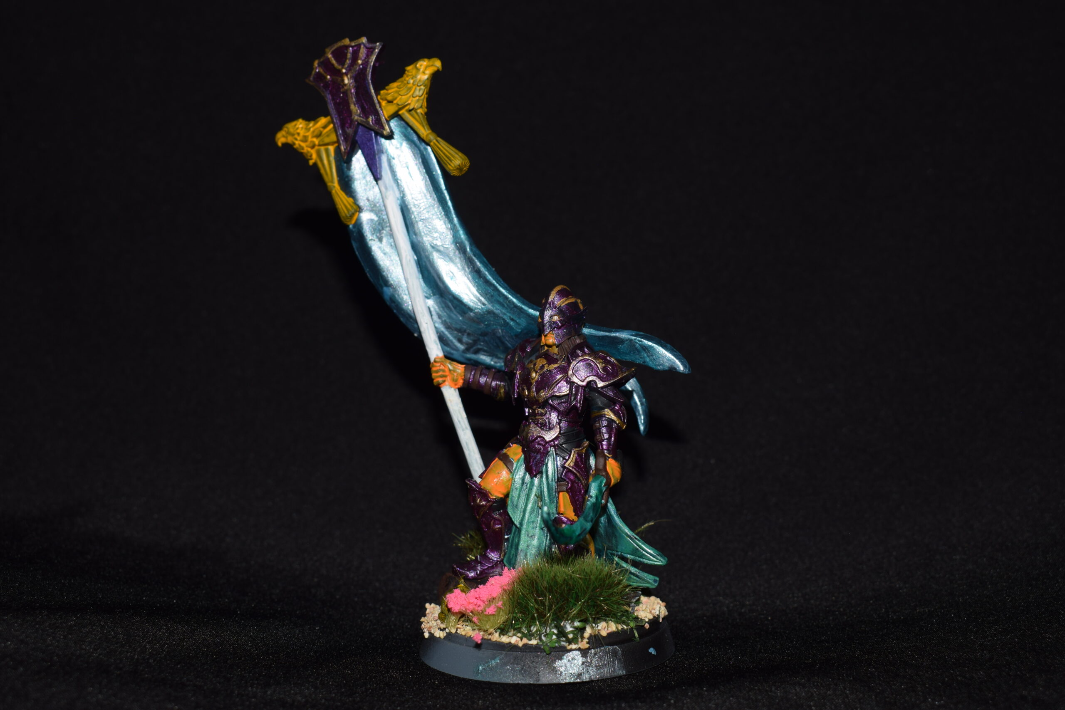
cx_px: 532
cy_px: 355
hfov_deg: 41.1
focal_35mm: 48
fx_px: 1420
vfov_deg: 28.1
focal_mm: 32
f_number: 8
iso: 100
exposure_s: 1/60
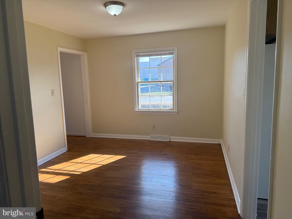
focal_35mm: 24
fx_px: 202
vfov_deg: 56.8
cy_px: 110
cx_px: 146
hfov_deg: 71.6
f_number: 1.78
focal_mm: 6.76
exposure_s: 1/428
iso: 100
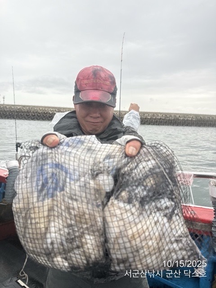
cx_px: 108
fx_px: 200
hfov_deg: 56.8
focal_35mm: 24
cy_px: 144
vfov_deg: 71.6
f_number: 1.78
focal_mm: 6.76
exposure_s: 1/344
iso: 80
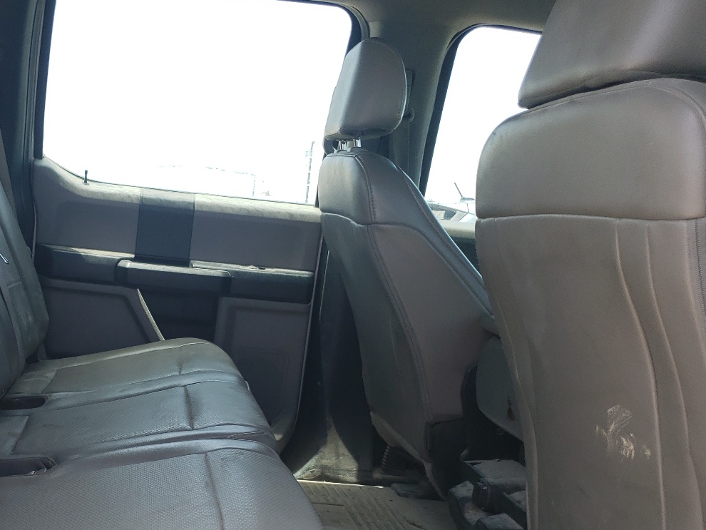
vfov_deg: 33.5
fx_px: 857
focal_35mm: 42
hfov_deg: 43.1
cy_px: 410
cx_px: 162
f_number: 1.5
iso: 50
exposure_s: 1/526
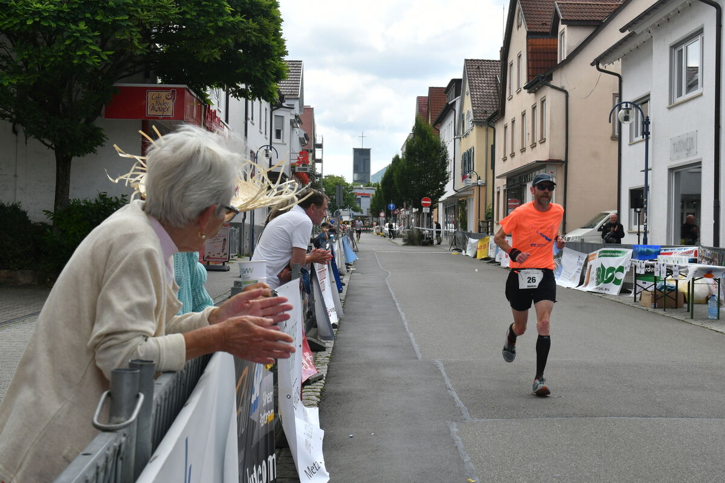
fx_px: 1087
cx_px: 362
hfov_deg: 36.9
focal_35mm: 54
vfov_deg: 25.1
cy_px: 242
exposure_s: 1/320
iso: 400
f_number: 9
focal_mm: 36
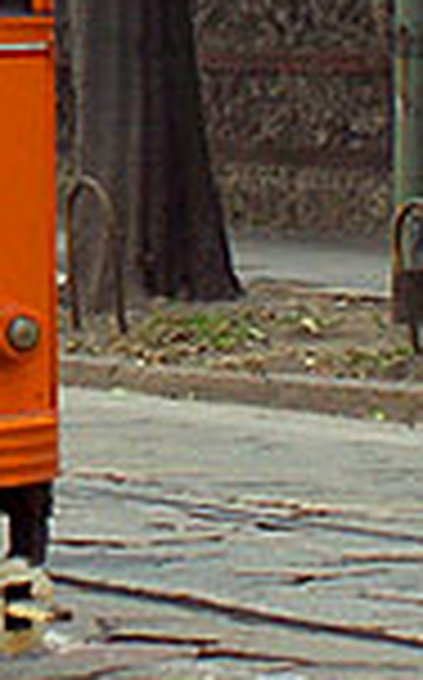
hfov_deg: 4.2
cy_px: -243
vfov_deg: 6.7
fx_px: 5753
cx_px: -378
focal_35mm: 311
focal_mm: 30
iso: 400
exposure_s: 1/320
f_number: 3.5
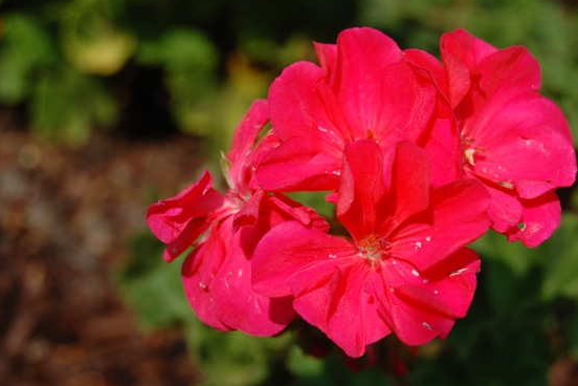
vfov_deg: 14.3
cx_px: 326
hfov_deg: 21.3
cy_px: 193
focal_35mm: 96
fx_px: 1534
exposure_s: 1/500
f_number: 8
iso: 200
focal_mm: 55
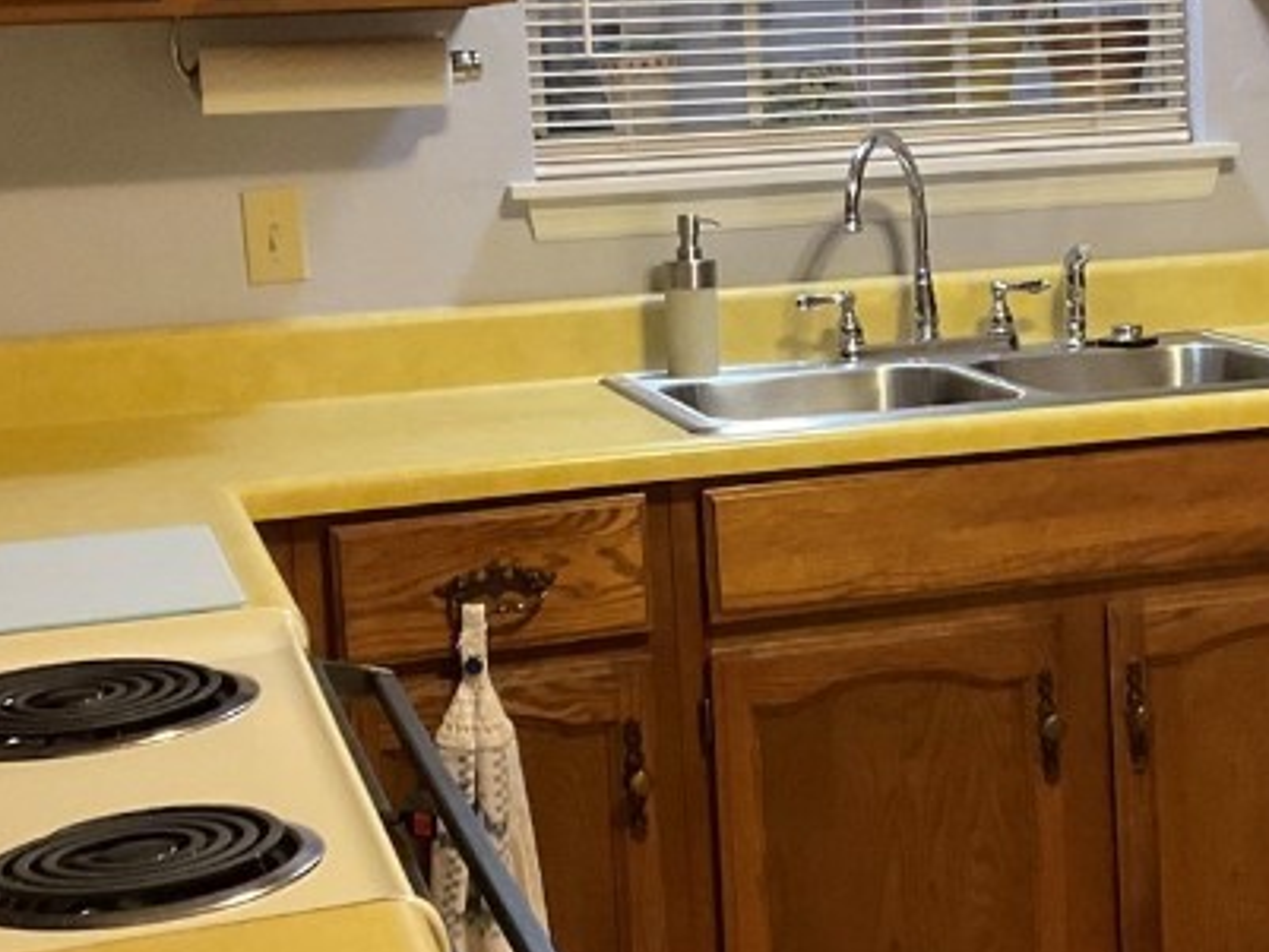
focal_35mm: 74
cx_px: 949
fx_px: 2714
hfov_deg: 26.0
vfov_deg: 19.8
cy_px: 319
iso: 250
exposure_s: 1/40
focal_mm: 3
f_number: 1.8
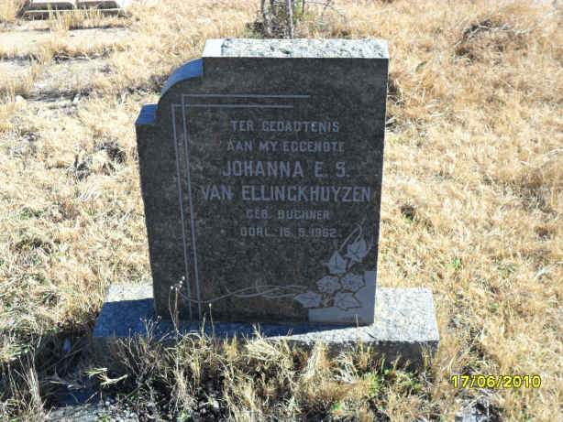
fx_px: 846
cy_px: 211
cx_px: 282
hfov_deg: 36.8
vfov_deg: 28.1
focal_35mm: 52
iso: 100
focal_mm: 9.3
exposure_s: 1/180
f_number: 5
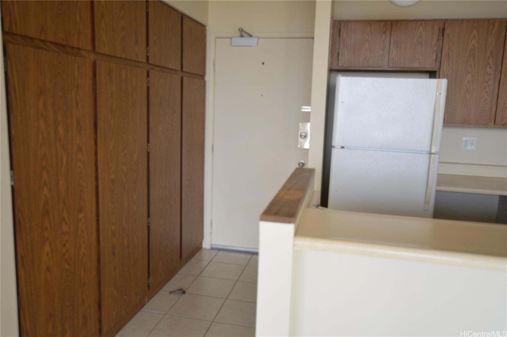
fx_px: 422
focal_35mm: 30
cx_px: 254
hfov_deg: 62.0
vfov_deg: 43.5
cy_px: 168
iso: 500
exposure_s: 1/60
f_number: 3.5
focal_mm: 20
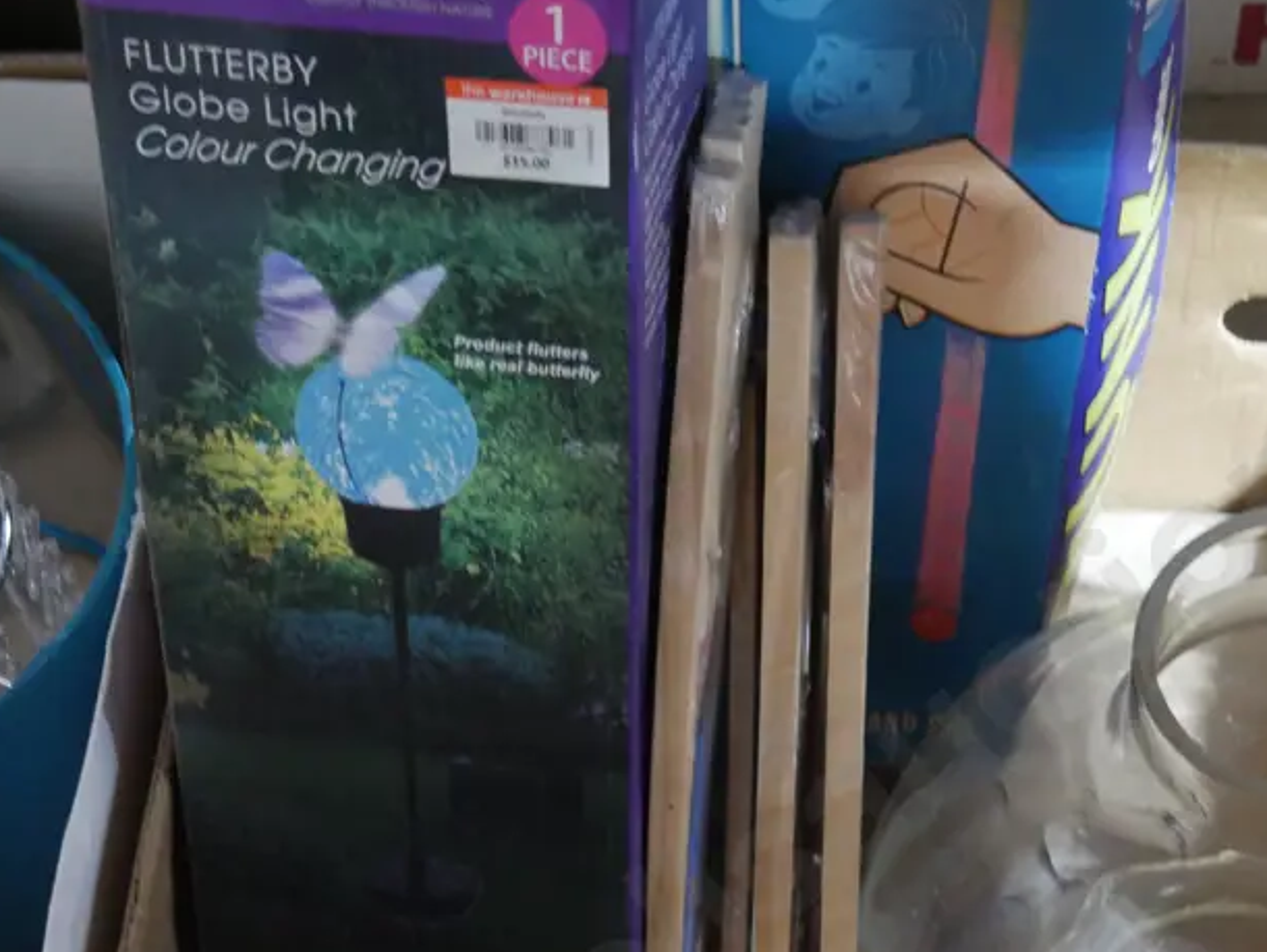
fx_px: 2454
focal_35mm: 67
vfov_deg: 21.7
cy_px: 737
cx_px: 952
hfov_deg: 28.5
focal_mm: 20
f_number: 4.5
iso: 3200
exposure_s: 1/25
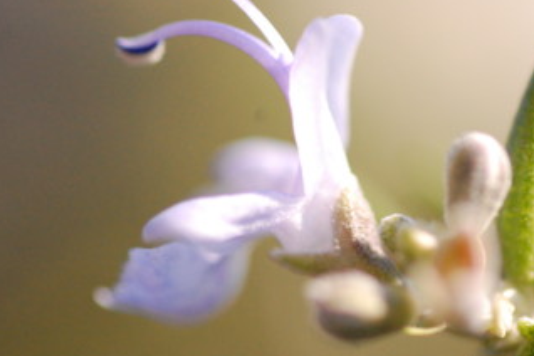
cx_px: 344
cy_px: 149
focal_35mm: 106
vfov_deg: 12.9
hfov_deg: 19.2
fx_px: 1572
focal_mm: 50
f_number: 3.2
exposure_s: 1/4000
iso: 1600
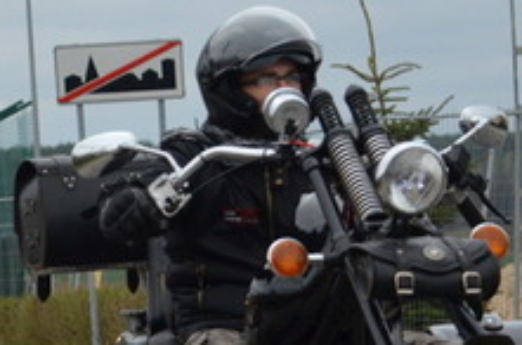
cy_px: 376
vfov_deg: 4.0
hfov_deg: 6.1
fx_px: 4887
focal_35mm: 338
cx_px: 180
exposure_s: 1/4000
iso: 1600
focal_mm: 70
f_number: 5.6
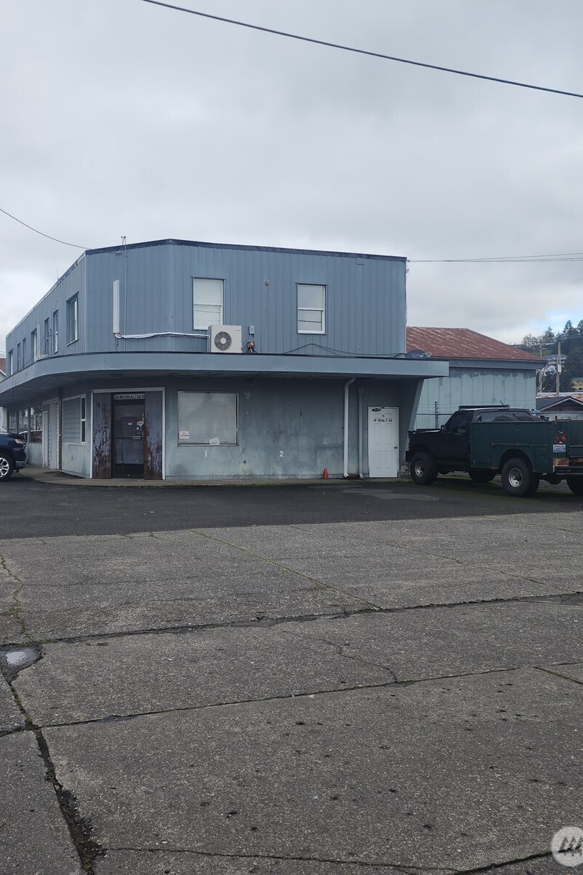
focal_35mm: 32
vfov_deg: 58.7
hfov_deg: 40.1
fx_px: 777
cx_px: 156
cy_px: 437
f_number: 1.8
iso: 12
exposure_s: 1/556
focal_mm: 6.4
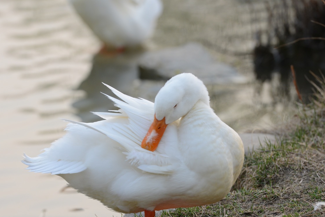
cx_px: 136
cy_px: 143
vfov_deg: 4.7
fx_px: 2619
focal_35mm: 290
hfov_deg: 7.1
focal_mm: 200
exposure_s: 1/640
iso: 640
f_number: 5
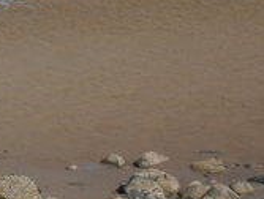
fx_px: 2362
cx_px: -100
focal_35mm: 309
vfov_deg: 4.8
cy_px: -90
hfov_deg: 6.3
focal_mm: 17.8
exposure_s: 1/500
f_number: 5.4
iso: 80
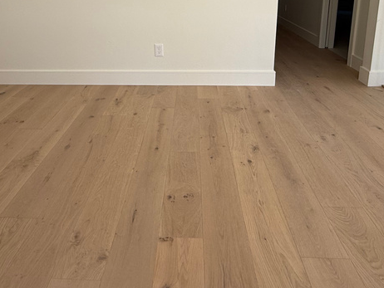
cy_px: 56
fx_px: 344
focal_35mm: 31
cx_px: 174
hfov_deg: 58.2
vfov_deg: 43.3
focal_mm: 2.22
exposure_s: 1/193
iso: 50
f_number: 2.2
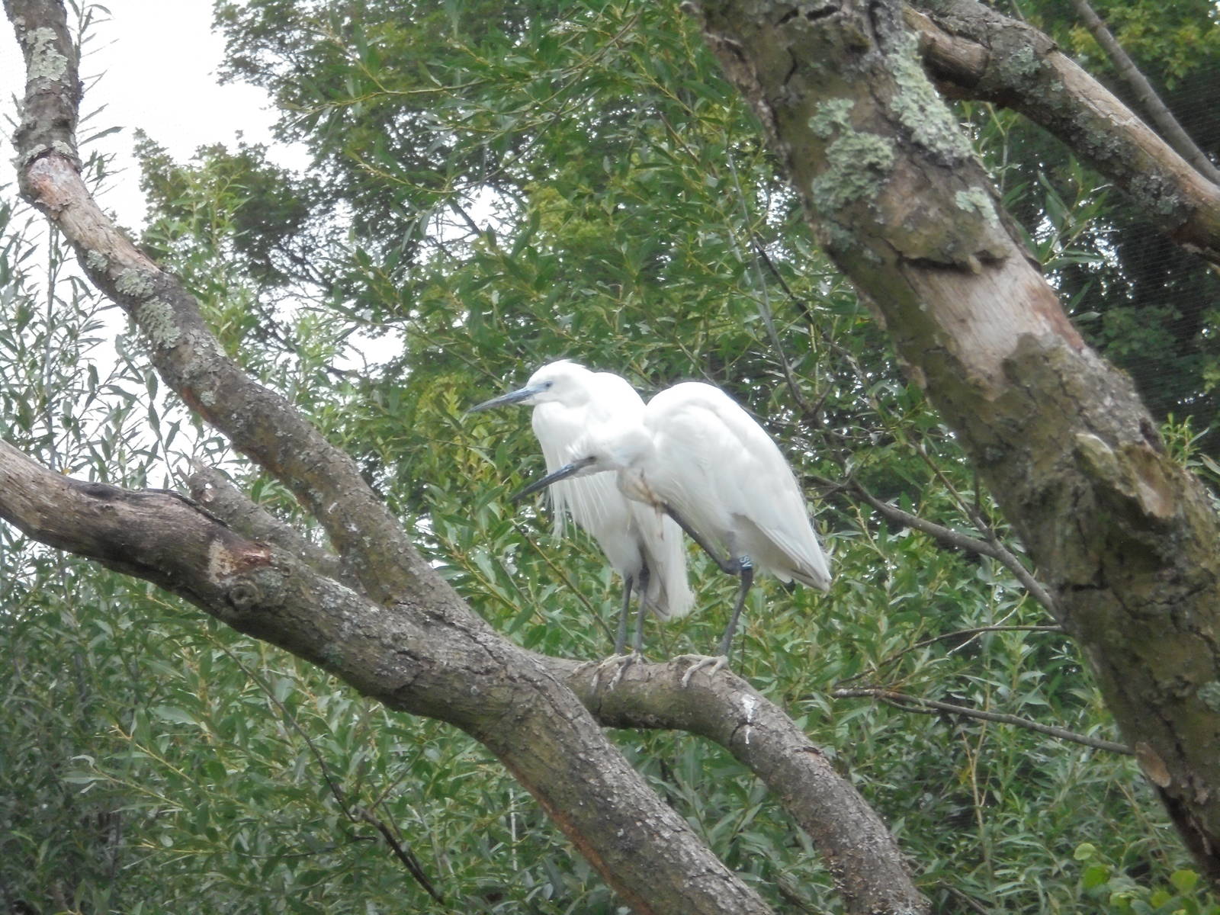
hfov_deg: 12.7
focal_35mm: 156
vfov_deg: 9.5
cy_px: 458
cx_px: 610
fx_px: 5498
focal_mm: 27.6
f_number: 6.5
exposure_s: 1/100
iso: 400
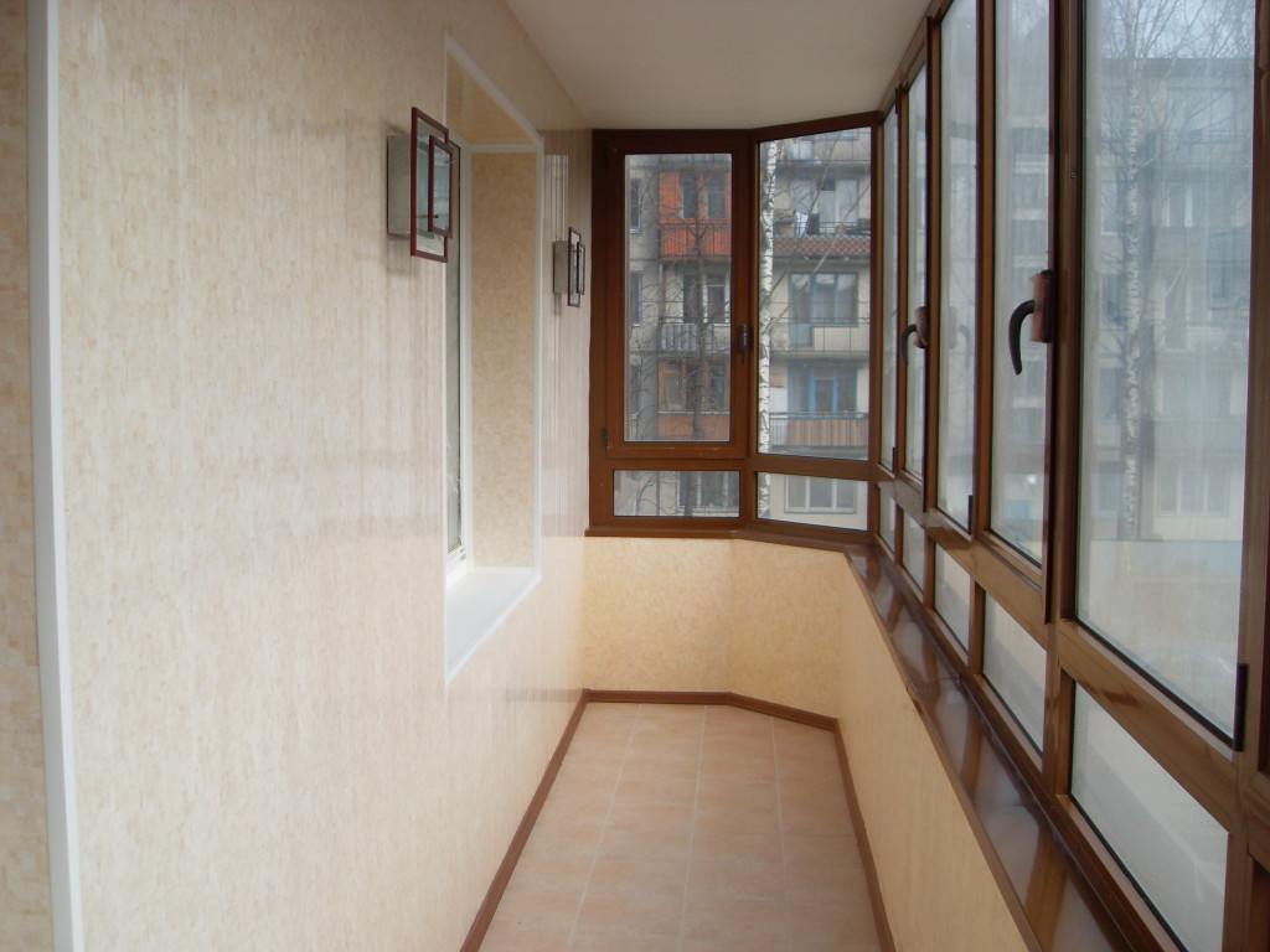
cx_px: 635
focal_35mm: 35
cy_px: 476
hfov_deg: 52.6
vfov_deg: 40.7
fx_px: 1284
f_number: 7
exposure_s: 1/90
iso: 80
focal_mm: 6.3
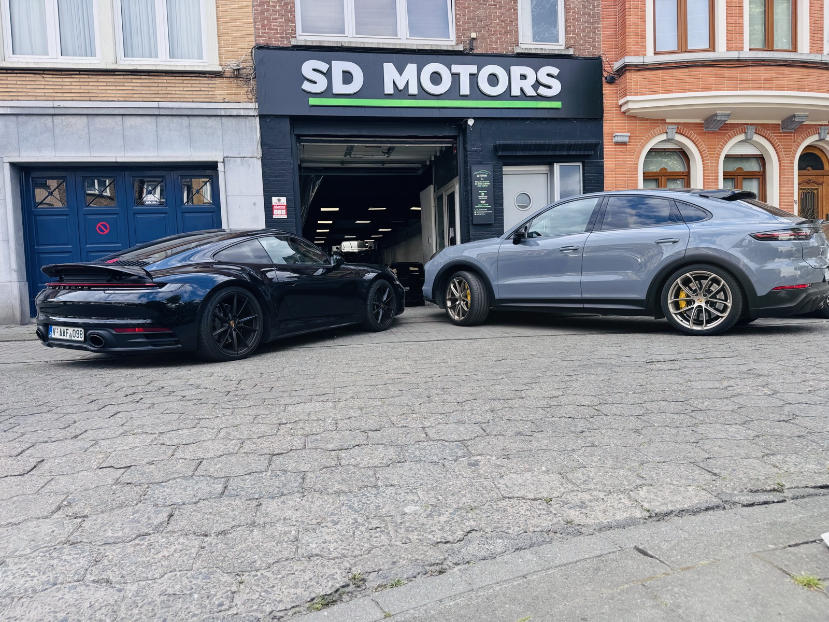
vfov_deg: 56.8
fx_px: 575
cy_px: 311
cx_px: 414
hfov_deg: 71.6
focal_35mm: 24
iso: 80
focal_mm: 6.76
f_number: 1.78
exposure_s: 1/1193
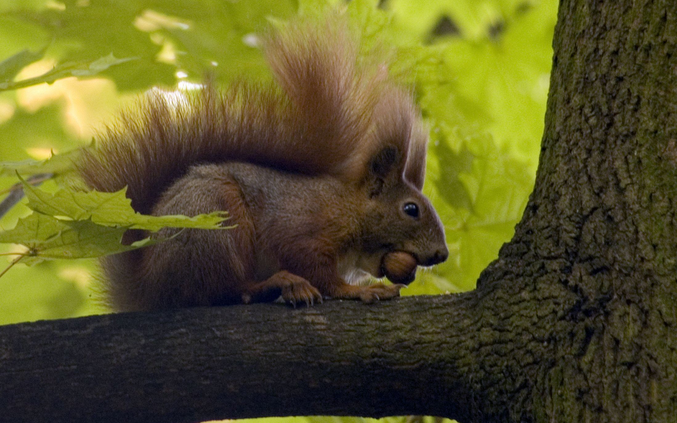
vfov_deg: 2.1
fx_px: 11569
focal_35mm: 627
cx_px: 310
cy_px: 183
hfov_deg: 3.4
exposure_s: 1/60
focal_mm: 300
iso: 800
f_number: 5.6
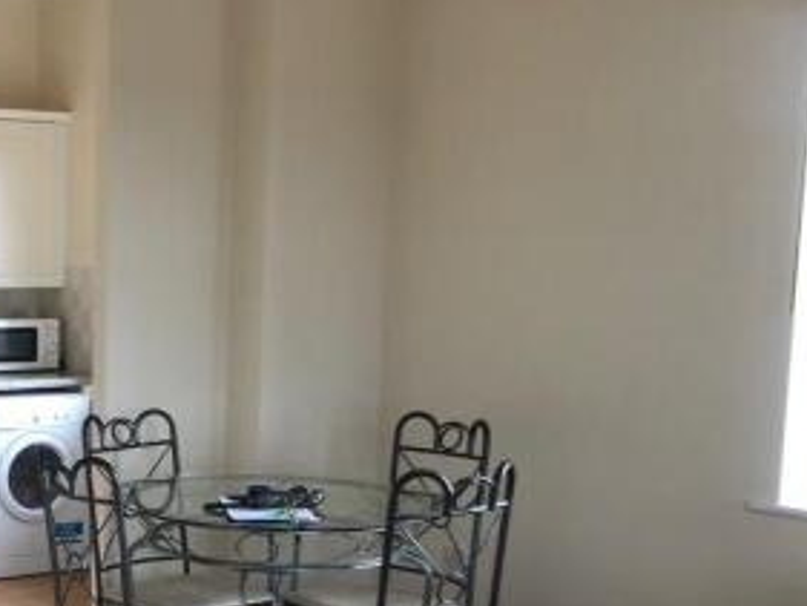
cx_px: 19
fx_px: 1353
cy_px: 484
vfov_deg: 24.8
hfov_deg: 31.0
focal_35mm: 58
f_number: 1.8
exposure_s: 1/40
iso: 20
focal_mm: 3.99
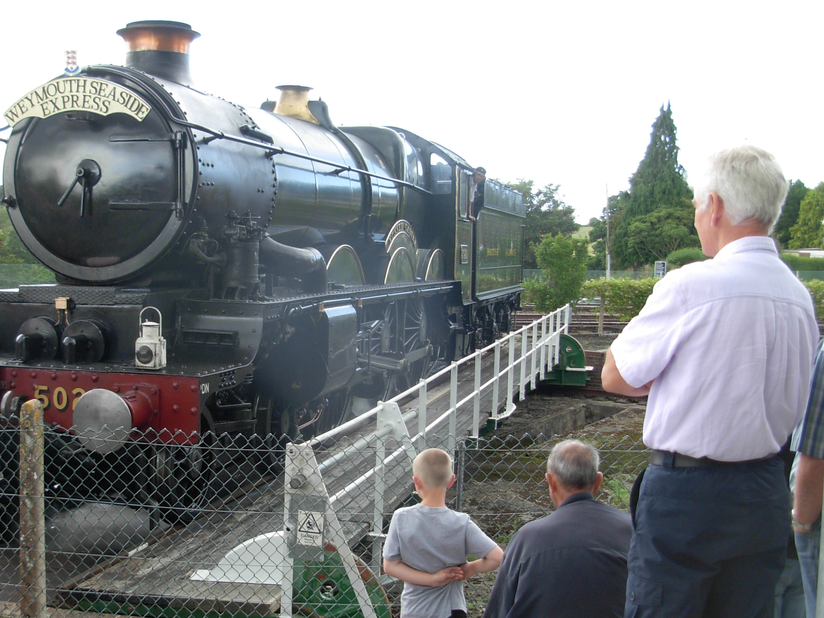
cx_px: 310
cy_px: 351
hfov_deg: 38.7
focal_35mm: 49
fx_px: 1167
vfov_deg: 29.6
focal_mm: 6.3
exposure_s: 1/102
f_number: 2.9
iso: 79
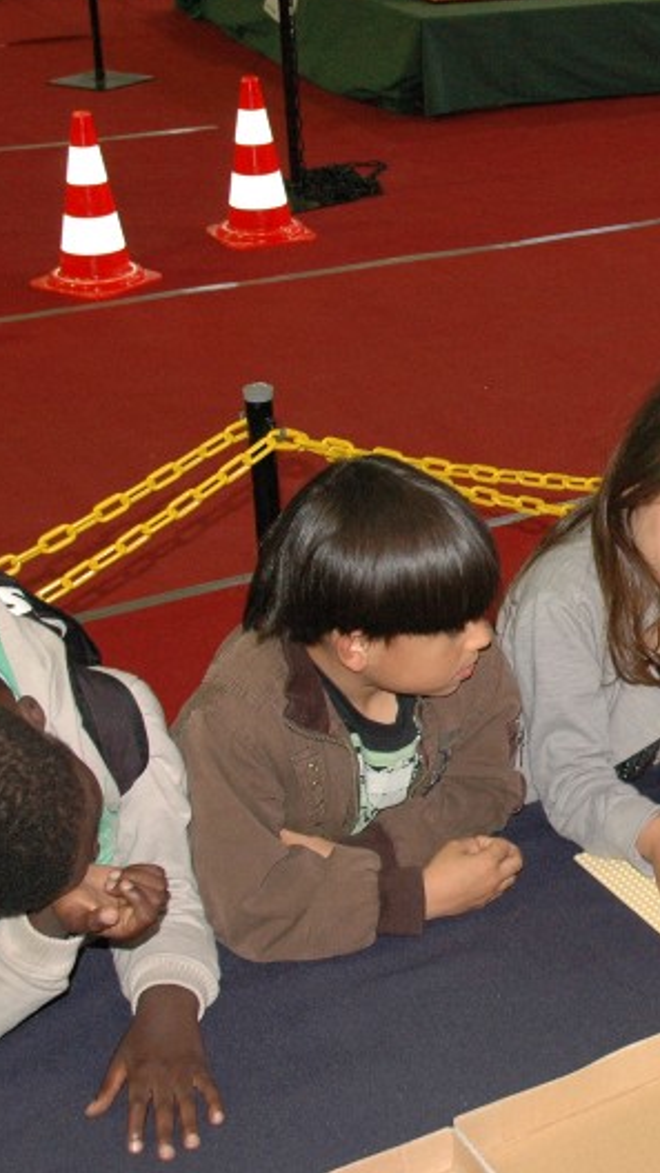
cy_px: 474
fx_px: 2085
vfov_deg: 31.4
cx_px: 947
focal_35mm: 67
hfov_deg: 16.6
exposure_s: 1/25
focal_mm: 22
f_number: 5.6
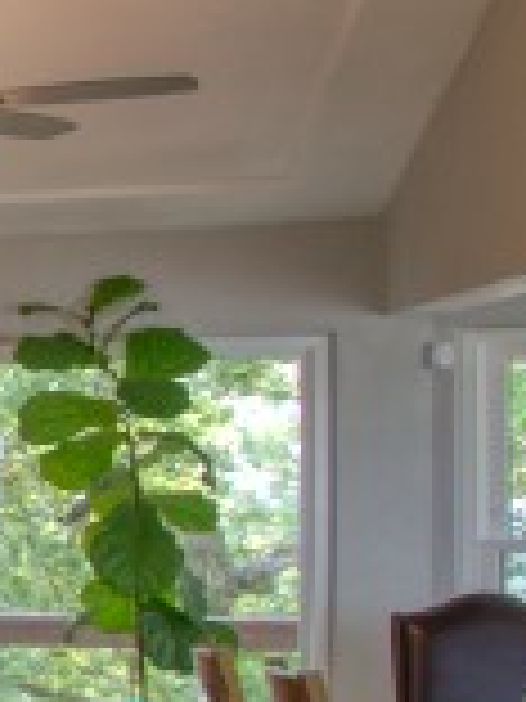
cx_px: -1421
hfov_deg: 8.8
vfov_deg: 19.4
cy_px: 486
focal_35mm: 101
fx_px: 2046
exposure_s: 1/80
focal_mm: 16
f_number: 4.5
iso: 100
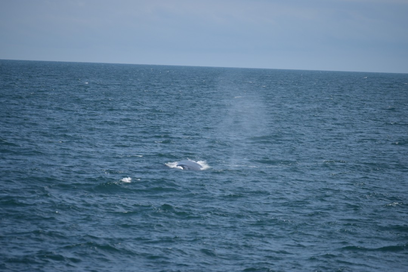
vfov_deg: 5.0
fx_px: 3145
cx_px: 204
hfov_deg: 7.4
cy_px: 136
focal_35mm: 278
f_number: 5.6
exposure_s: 1/1600
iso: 200
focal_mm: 185
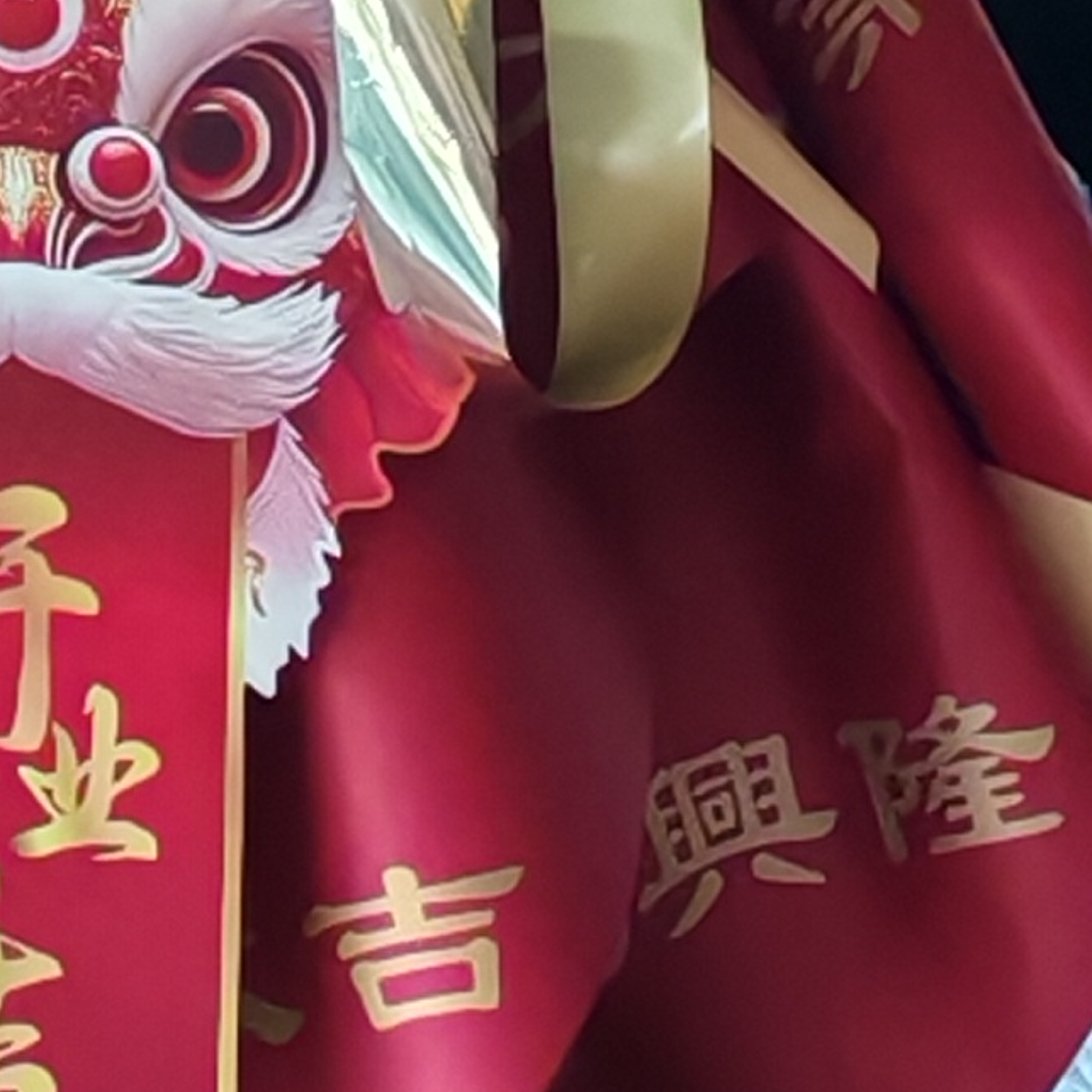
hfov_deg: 6.7
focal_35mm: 259
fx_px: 9244
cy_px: -968
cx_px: -32
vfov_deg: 6.6
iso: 125
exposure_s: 1/100
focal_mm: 5.52
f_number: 1.95
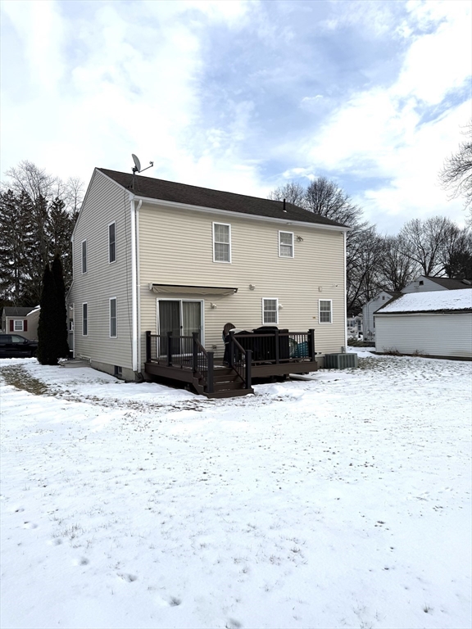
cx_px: 236
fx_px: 436
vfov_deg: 71.6
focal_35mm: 24
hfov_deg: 56.8
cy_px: 314
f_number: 1.78
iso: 80
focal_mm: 6.76
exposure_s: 1/5714
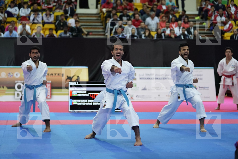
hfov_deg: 20.4
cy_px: 80
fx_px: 661
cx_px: 119
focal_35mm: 100
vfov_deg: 13.7
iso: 5000
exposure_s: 1/1000
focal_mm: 100
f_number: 2.8
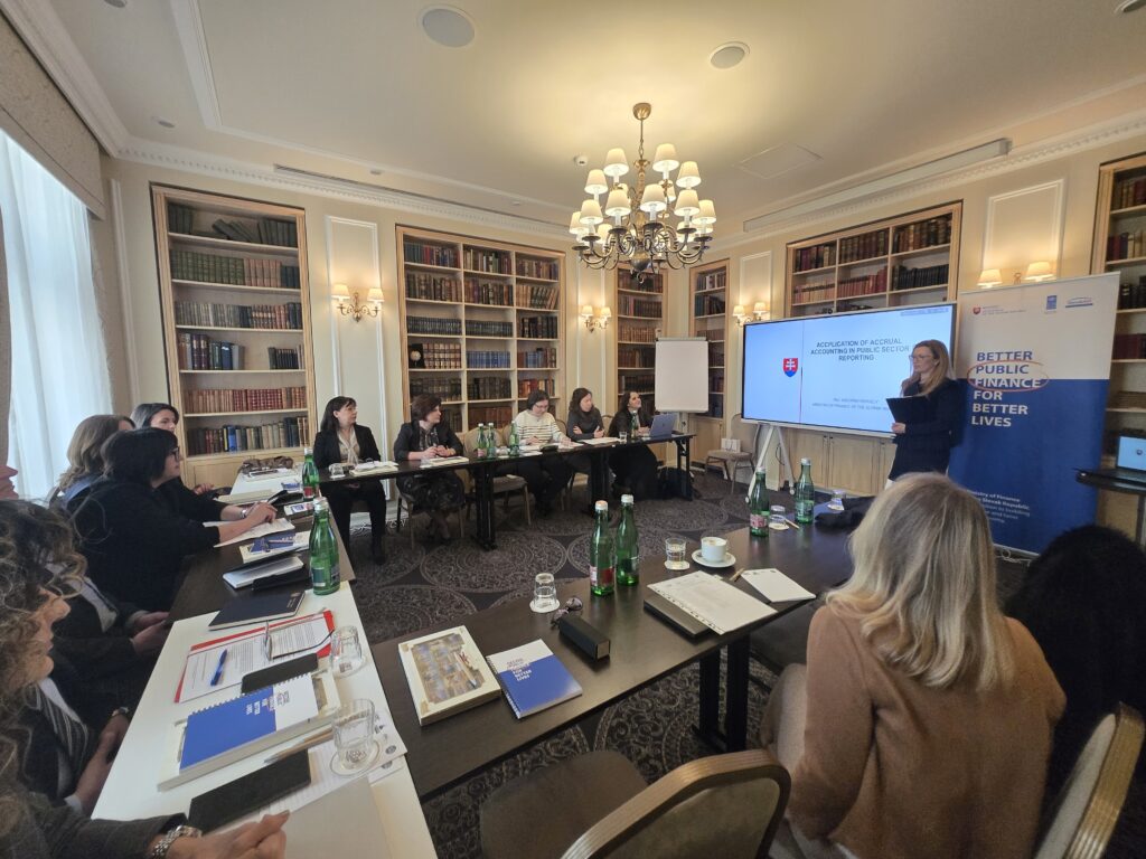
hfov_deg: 106.2
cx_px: 573
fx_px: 430
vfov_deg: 89.9
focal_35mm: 13
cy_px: 430
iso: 250
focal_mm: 1.7
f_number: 2.2
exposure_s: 1/50
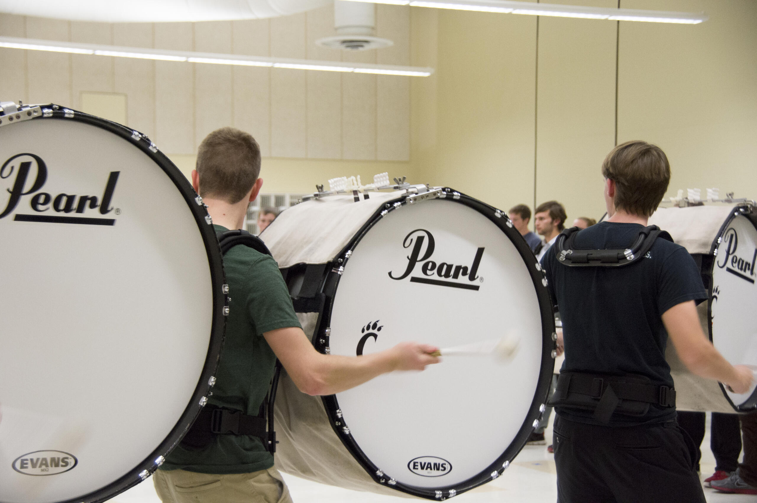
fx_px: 1575
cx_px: 378
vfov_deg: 18.1
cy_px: 252
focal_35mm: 75
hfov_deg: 27.0
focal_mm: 50
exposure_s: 1/80
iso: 1000
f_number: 4.5
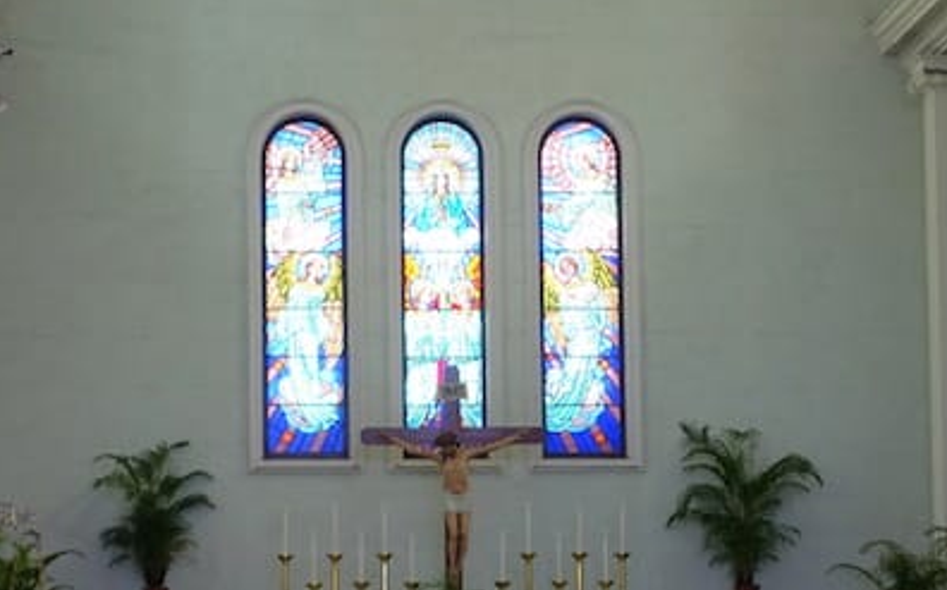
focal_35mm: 108
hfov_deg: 19.3
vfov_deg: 12.1
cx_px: 474
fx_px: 2786
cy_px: 389
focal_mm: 25.7
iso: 500
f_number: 2.8
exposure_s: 1/80
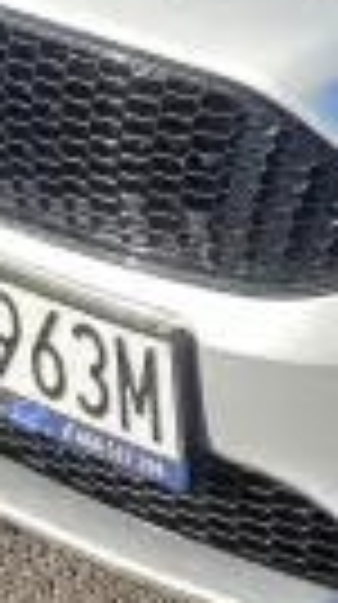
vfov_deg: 11.7
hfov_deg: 6.0
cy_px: 4
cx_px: 1131
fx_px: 2911
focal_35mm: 182
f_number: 2
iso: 50
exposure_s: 1/1320
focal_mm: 8.72
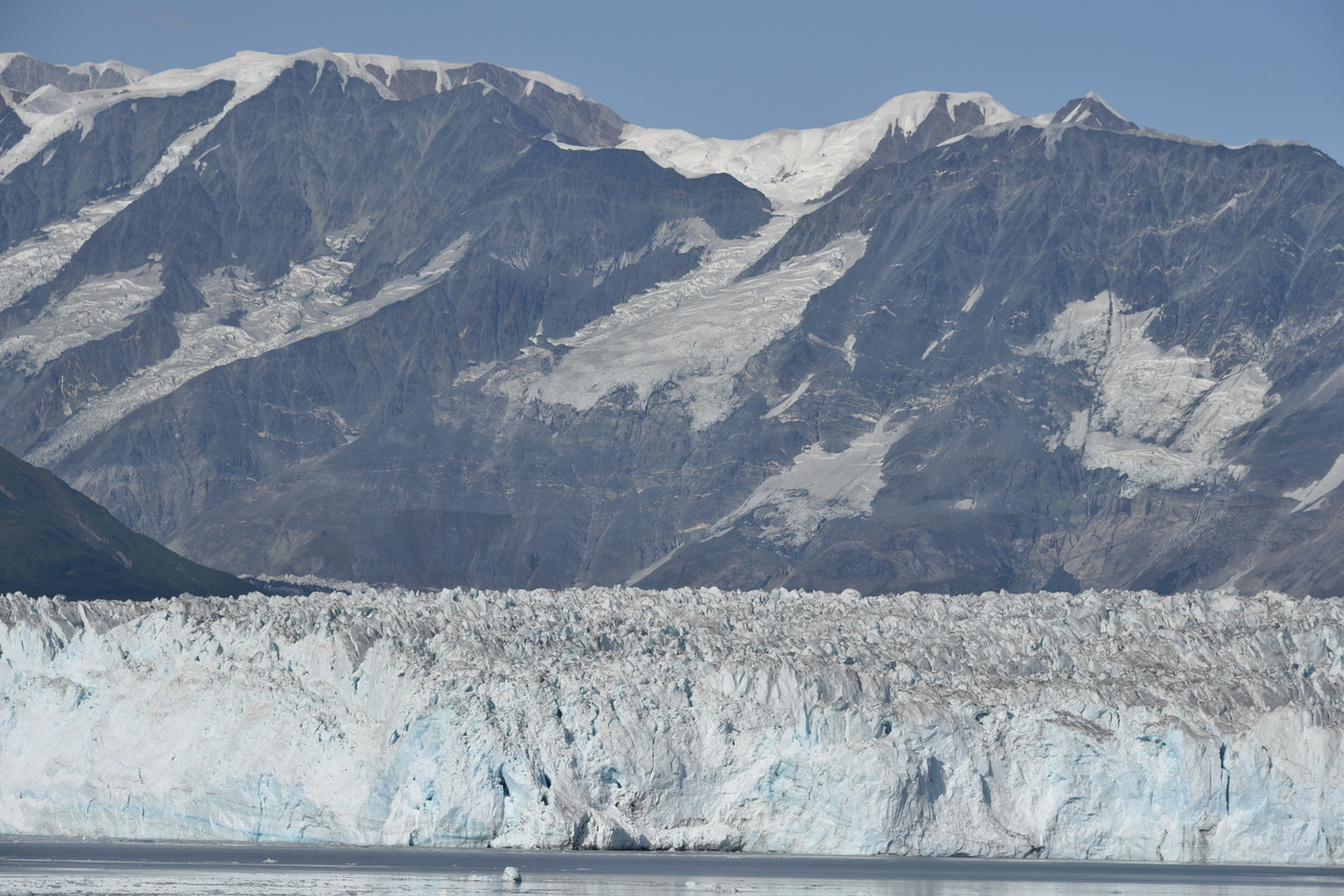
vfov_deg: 9.5
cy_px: 448
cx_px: 672
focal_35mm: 145
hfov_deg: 14.2
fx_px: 5414
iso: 100
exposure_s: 1/500
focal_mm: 145
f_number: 11
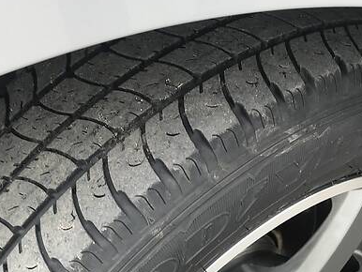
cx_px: 186
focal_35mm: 58
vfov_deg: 24.8
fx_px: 607
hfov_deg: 33.2
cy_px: 226
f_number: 1.8
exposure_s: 1/166
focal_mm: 4
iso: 20
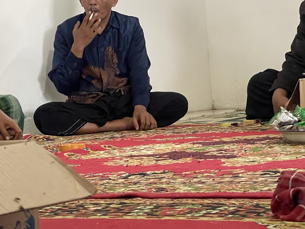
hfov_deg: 16.1
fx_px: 1075
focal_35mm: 122
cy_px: 41
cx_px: 141
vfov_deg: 12.1
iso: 400
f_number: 2.2
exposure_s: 1/50
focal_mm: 7.5
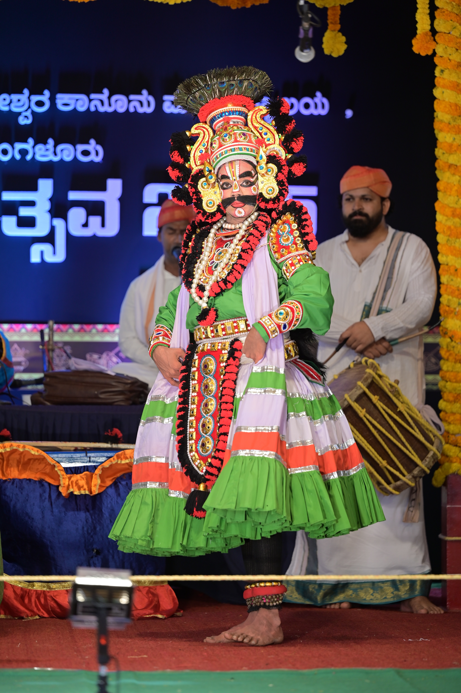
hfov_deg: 9.4
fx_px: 2789
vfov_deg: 14.2
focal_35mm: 145
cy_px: 346
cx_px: 230
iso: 250
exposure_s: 1/250
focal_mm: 145
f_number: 2.8
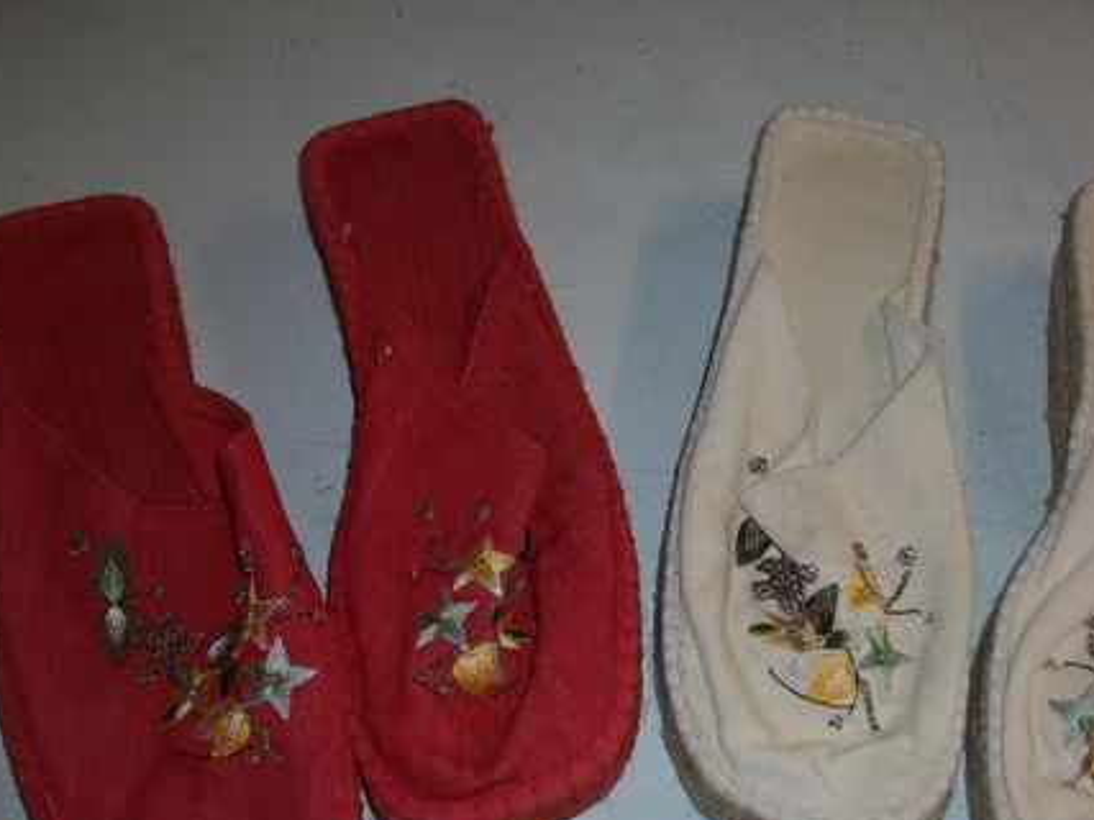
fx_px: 1422
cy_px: 492
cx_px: 648
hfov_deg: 41.9
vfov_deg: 32.1
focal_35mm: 45
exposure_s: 1/40
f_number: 2.9
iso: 80
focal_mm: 5.7
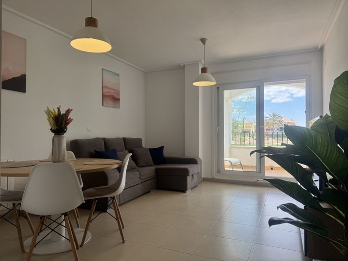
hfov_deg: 71.6
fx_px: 241
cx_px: 174
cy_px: 130
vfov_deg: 56.8
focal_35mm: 24
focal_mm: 6.76
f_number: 1.78
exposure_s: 1/1151
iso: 80
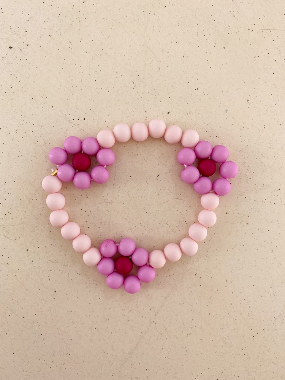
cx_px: 142
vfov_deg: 67.3
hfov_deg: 53.1
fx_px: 285
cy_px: 190
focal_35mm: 26
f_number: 1.8
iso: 80
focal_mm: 4.25
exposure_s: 1/120
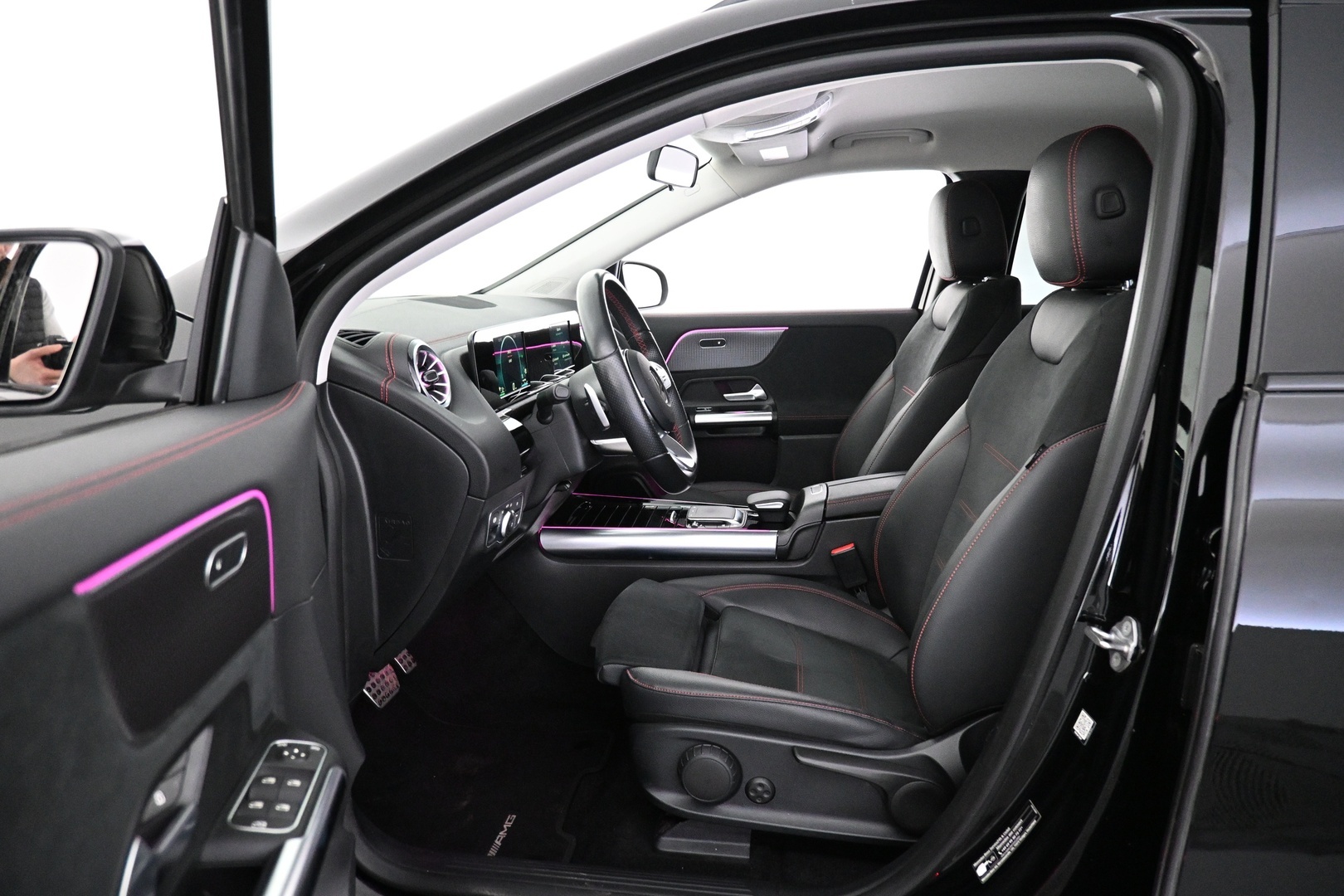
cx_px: 672
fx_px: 896
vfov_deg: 53.1
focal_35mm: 24
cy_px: 448
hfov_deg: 73.7
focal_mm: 16
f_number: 3.5
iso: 4000
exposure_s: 1/50
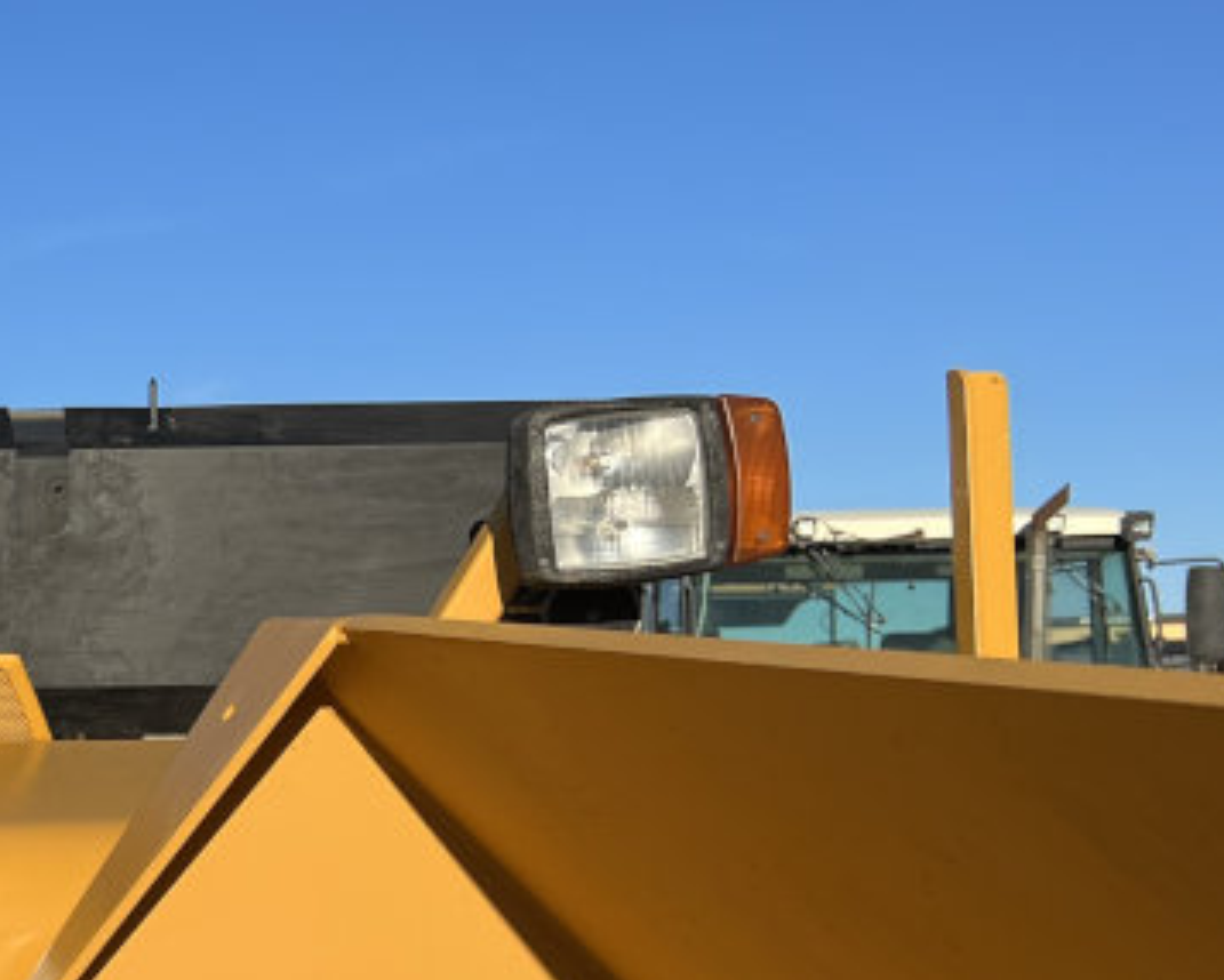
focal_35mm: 71
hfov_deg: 23.3
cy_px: 833
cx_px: -415
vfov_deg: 21.2
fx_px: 2573
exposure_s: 1/4630
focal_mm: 5.7
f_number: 1.5
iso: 50
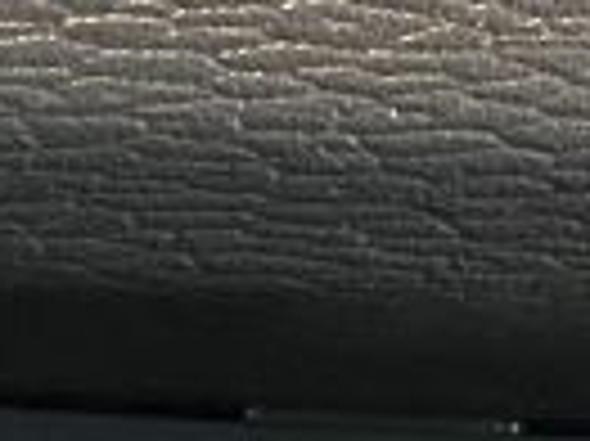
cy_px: 950
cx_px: 1275
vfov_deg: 7.0
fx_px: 3457
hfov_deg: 9.0
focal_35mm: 203
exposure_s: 1/25
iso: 500
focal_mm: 4.25
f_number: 1.8
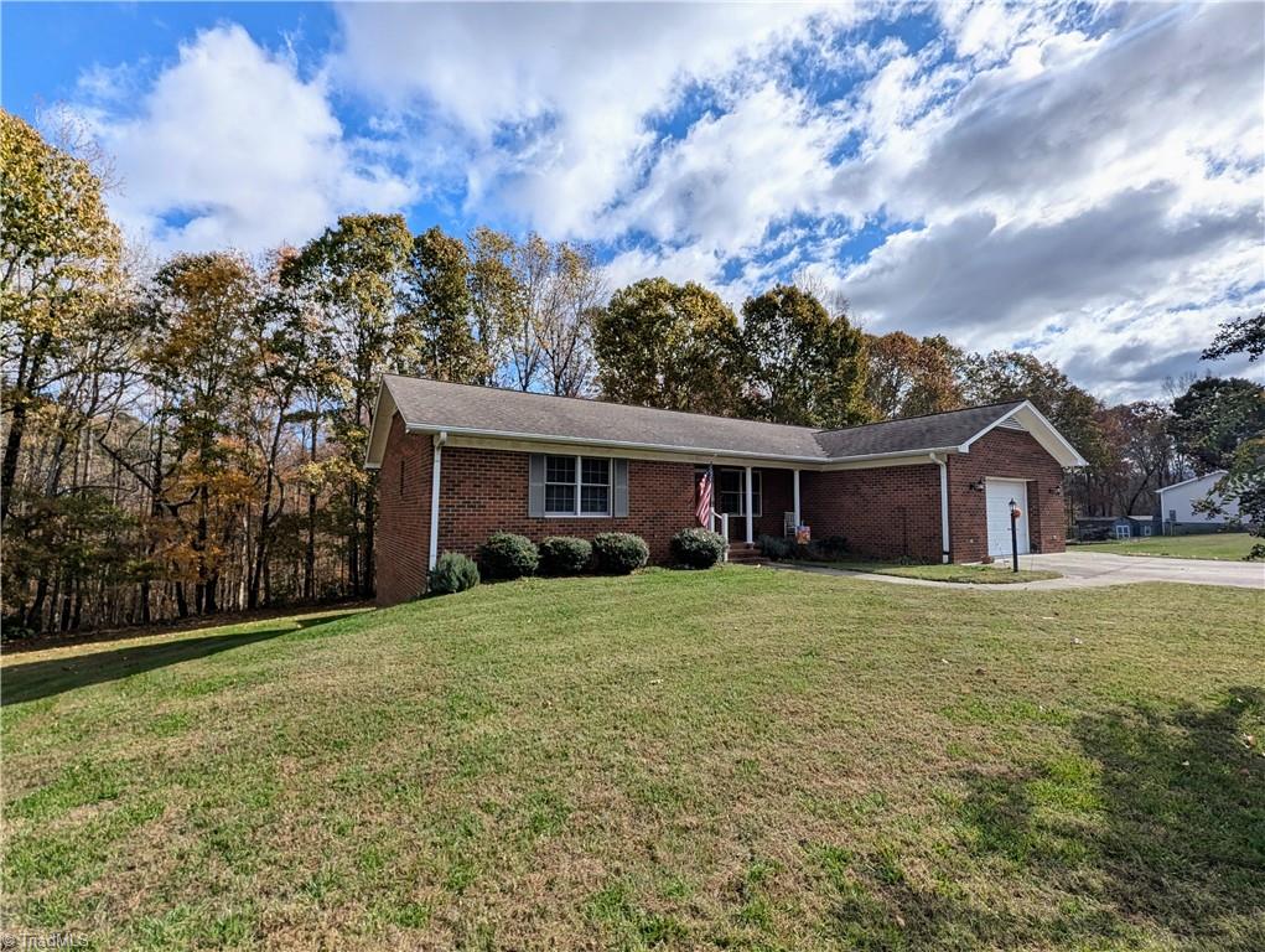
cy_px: 476
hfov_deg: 106.1
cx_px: 632
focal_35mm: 13
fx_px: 476
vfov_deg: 90.0
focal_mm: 1.95
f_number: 2.2
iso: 45
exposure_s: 1/5128
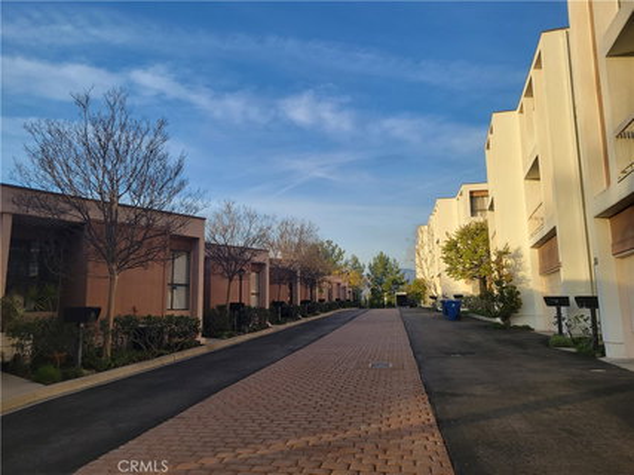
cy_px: 238
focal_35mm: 26
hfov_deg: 67.3
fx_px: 476
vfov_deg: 53.0
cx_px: 317
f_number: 1.8
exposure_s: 1/973
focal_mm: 5.4
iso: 40
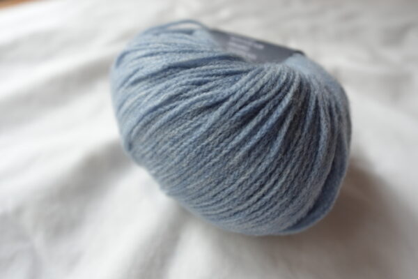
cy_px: 140
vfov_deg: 67.4
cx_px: 209
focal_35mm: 18
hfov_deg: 90.0
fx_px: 209
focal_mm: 6.9
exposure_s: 1/80
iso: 160
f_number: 1.8
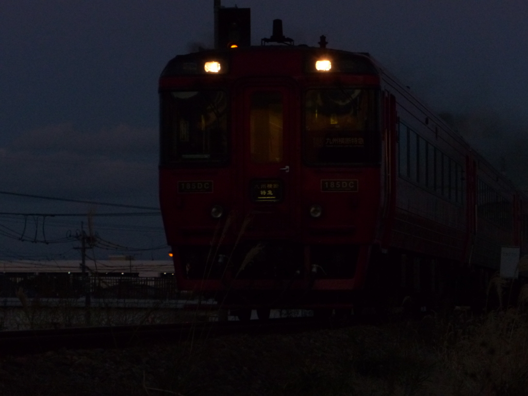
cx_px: 264
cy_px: 198
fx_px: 3157
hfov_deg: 9.6
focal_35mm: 207
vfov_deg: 7.2
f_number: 4
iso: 400
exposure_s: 1/400
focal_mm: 37.3
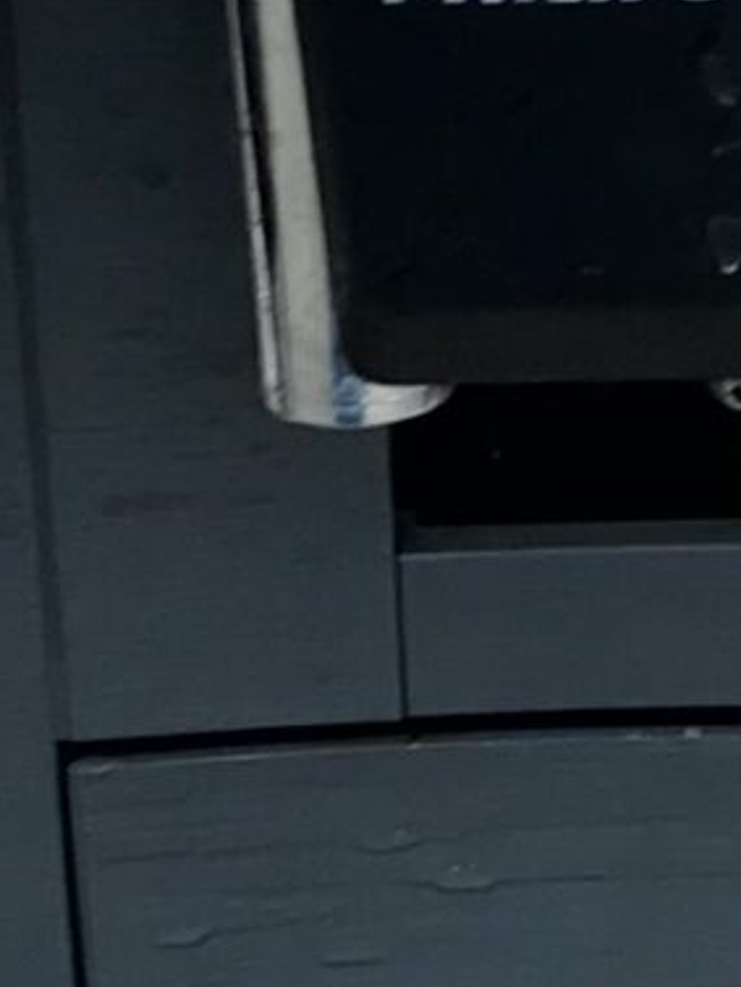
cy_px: 152
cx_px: 816
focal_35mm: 190
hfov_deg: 7.8
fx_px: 5420
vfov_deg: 10.4
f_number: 1.8
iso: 32
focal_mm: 3.99
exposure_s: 1/50
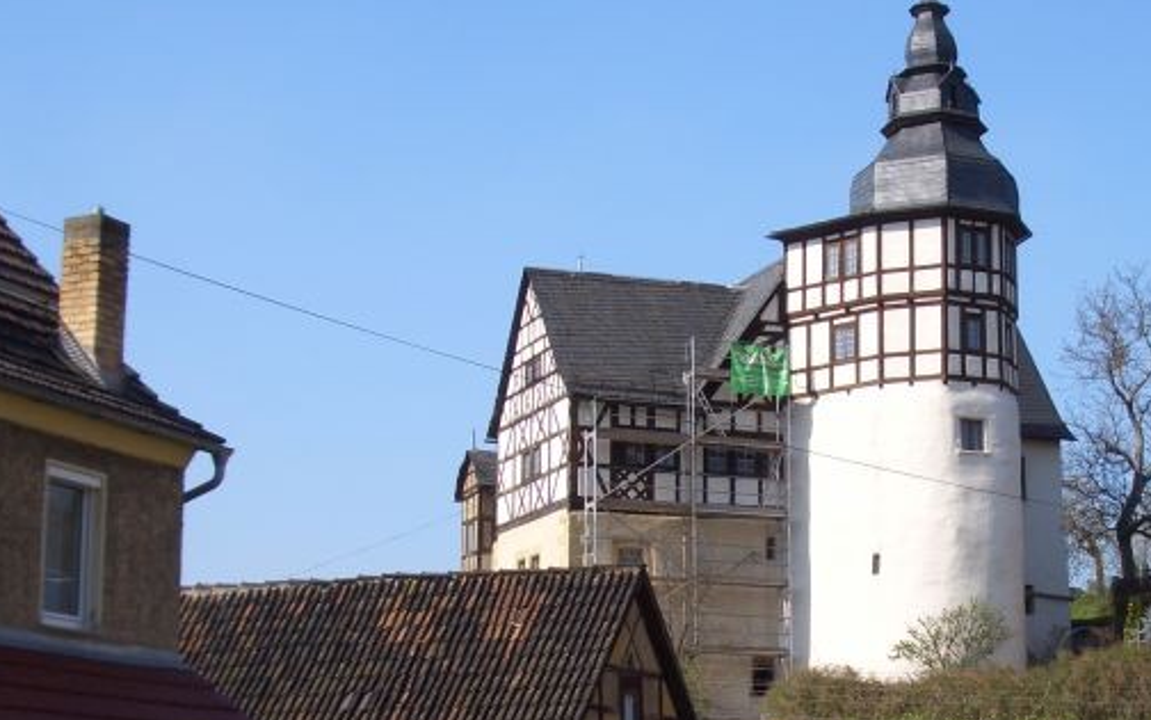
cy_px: 485
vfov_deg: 18.8
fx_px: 2164
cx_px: 831
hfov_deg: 29.4
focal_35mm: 69
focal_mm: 6.8
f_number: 4.6
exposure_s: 1/320
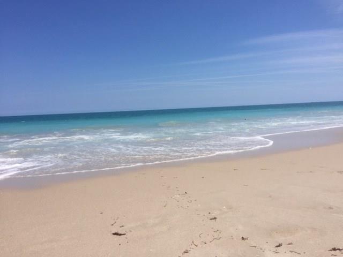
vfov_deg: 48.2
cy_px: 128
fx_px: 287
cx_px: 172
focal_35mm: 29
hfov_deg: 61.7
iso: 32
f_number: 2.2
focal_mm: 4.15
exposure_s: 1/4950
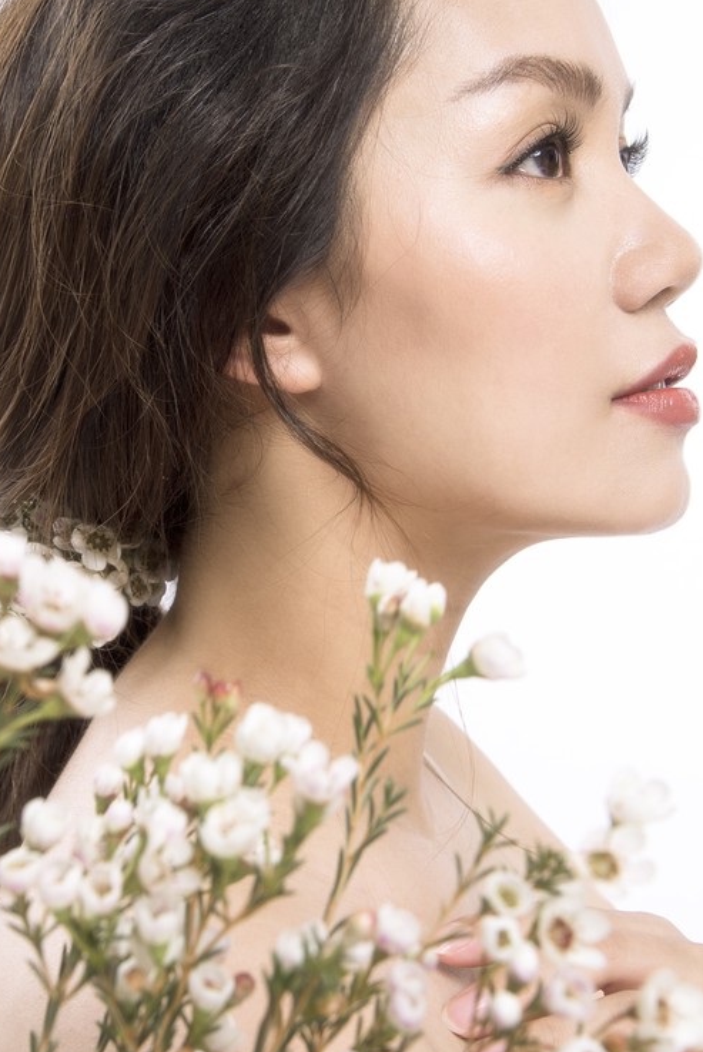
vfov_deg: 30.0
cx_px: 291
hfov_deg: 20.3
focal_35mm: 67
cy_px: 427
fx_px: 1960
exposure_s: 1/125
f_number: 9
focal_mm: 50
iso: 200
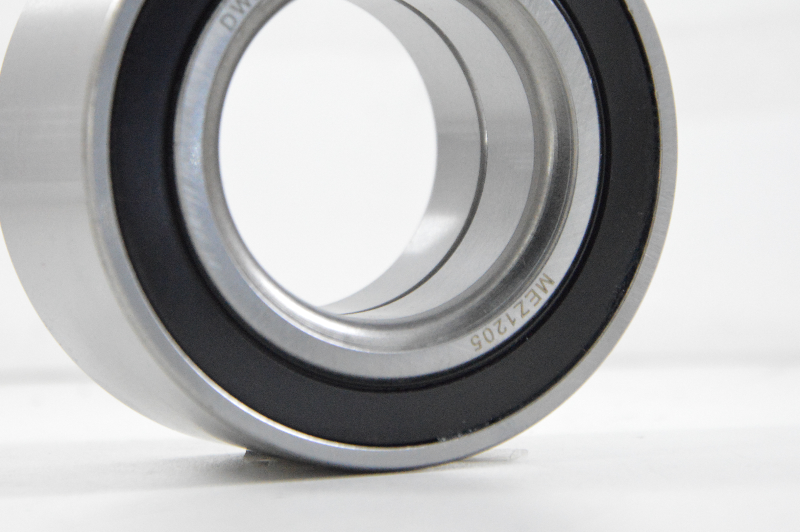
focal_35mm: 179
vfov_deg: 7.7
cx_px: 370
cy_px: 138
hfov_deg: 11.5
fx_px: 3974
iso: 3200
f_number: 7.1
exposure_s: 1/100
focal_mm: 80
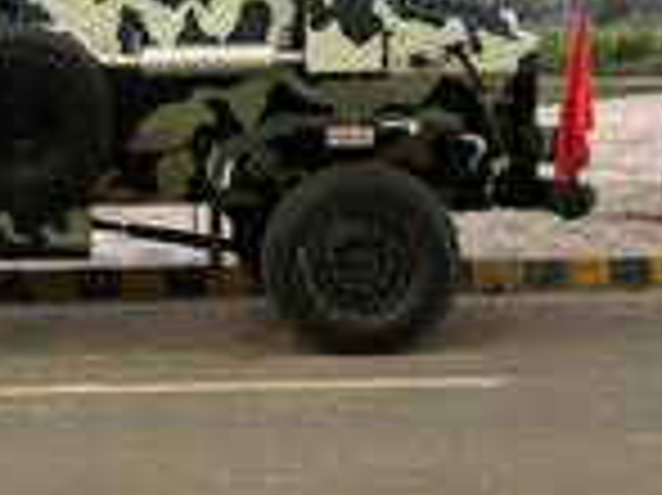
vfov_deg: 17.3
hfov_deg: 22.7
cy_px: 230
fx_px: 1624
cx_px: 122
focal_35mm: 85
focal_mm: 5.96
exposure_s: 1/50
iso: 400
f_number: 1.6
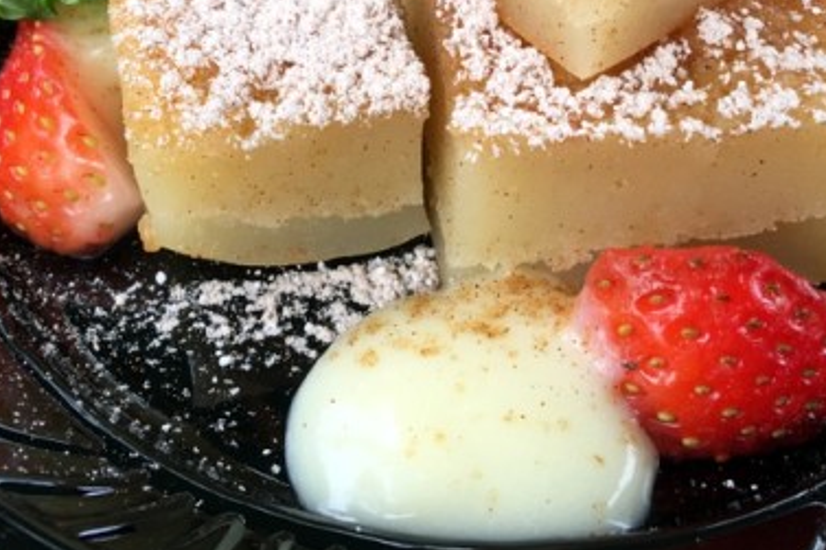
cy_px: 119
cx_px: 460
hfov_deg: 35.6
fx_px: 1284
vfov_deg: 23.8
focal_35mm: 56
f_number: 2.2
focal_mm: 4.15
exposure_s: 1/120
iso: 40
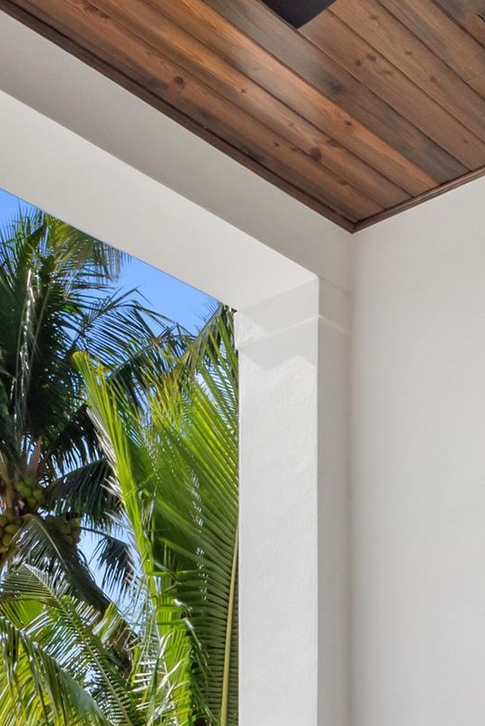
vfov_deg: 30.5
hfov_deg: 24.1
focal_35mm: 56
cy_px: 863
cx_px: 187
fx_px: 1131
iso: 200
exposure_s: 1/500
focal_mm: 7
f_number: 7.1
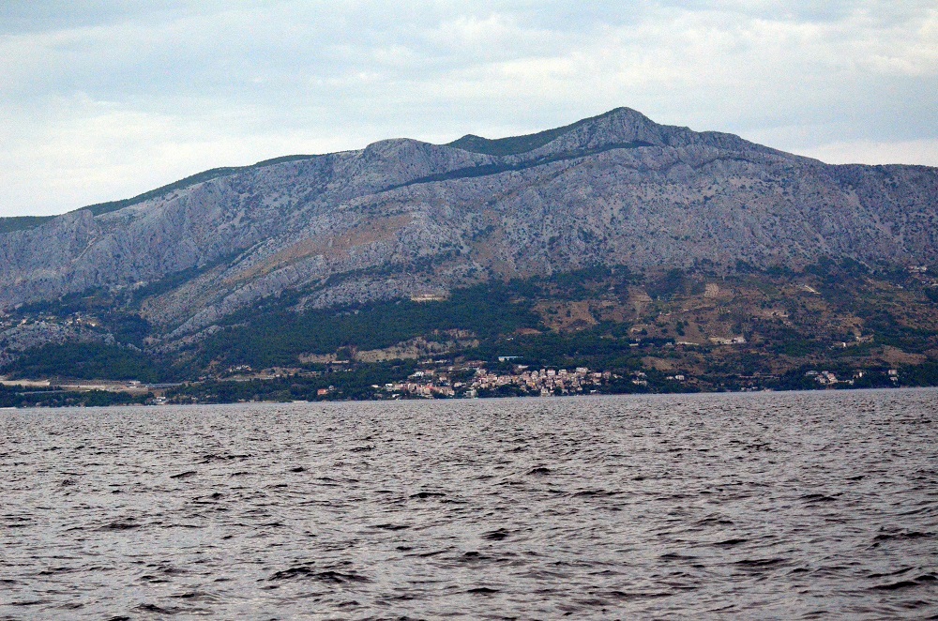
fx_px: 2730
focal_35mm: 105
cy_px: 310
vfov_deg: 13.0
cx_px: 469
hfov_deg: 19.5
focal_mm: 70
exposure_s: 1/8000
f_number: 4.5
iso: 1800
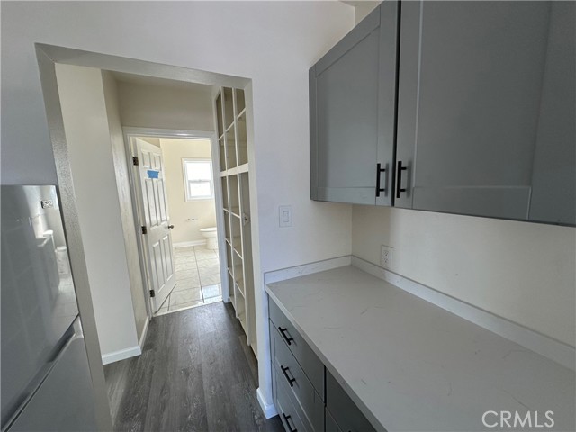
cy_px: 216
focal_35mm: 14
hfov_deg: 102.1
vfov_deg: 85.7
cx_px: 288
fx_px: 233
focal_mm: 2.22
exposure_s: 1/99
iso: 100
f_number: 2.2
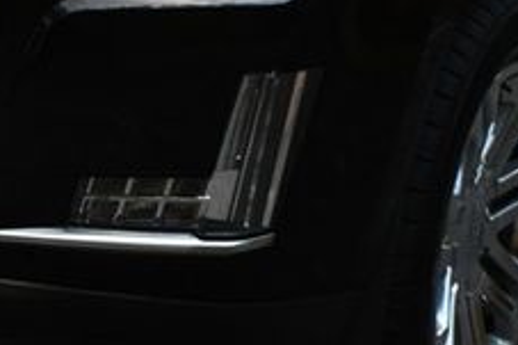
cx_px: -130
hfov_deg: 6.9
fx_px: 4256
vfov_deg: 4.6
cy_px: -82
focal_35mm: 296
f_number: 7.1
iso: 200
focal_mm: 70
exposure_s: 1/250
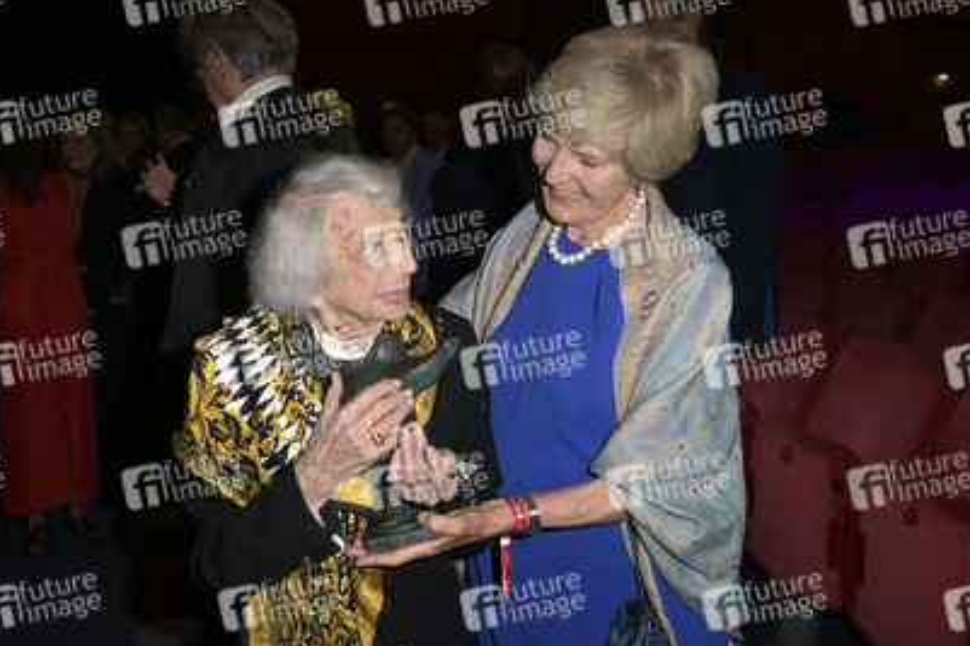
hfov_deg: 53.1
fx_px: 970
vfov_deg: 36.8
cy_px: 300
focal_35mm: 36
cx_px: 458
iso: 800
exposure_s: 1/40
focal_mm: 32
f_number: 5.6
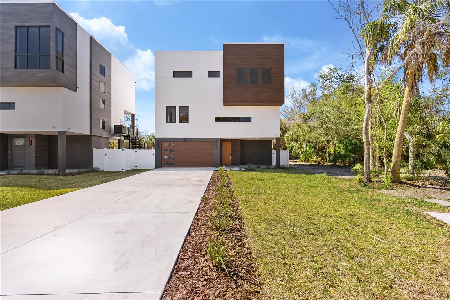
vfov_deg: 67.4
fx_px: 225
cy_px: 150
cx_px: 225
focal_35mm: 18
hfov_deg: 90.0
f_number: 8
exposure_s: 1/80
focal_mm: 18
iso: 100
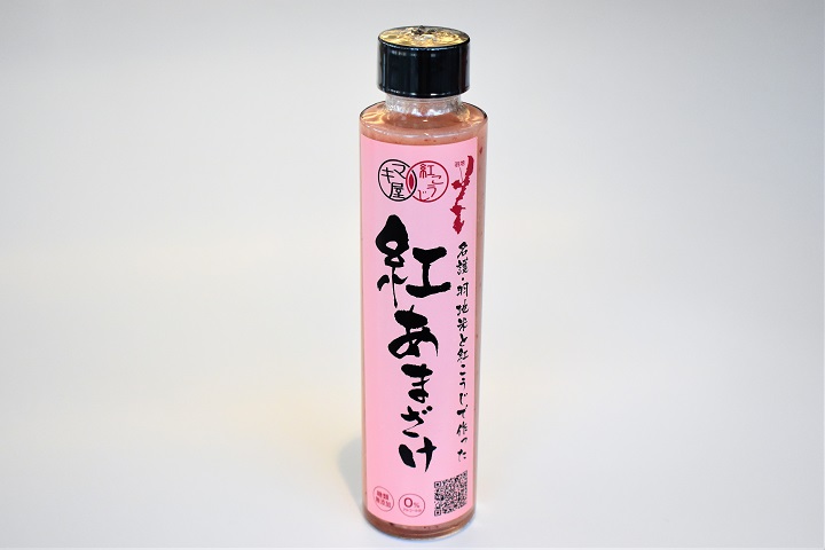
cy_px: 275
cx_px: 412
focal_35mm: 57
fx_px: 1306
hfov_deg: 35.1
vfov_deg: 23.8
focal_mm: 38
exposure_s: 1/1000
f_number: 4.8
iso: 1600
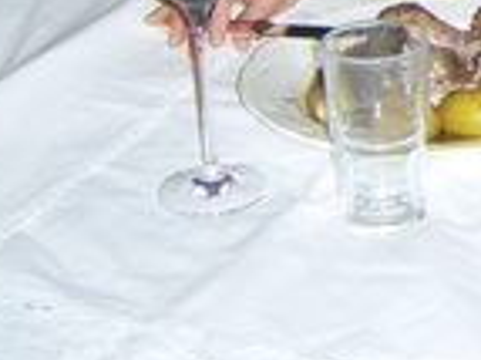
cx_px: 905
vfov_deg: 8.8
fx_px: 2221
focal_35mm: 160
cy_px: -347
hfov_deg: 11.4
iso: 100
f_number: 2.8
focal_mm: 7.8
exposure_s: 1/30
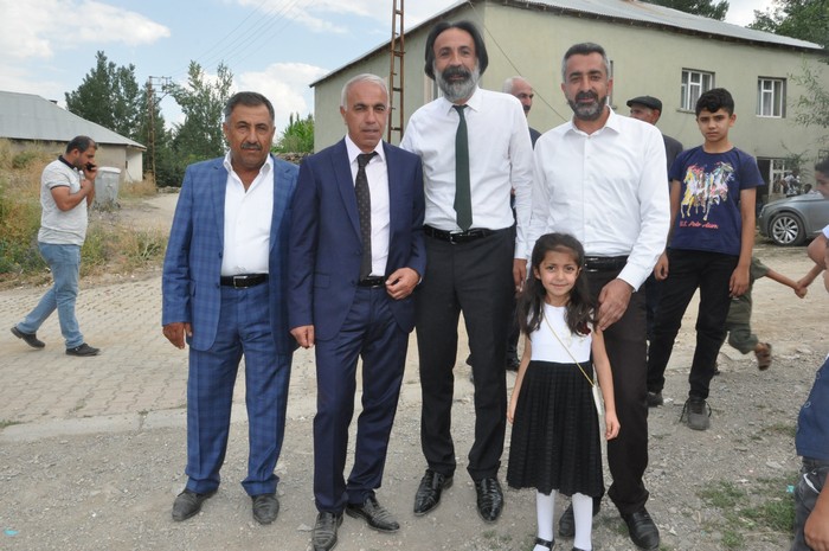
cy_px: 276
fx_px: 725
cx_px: 414
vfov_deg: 41.6
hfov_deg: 59.5
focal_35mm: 32
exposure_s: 1/200
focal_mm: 21
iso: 1250
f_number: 20
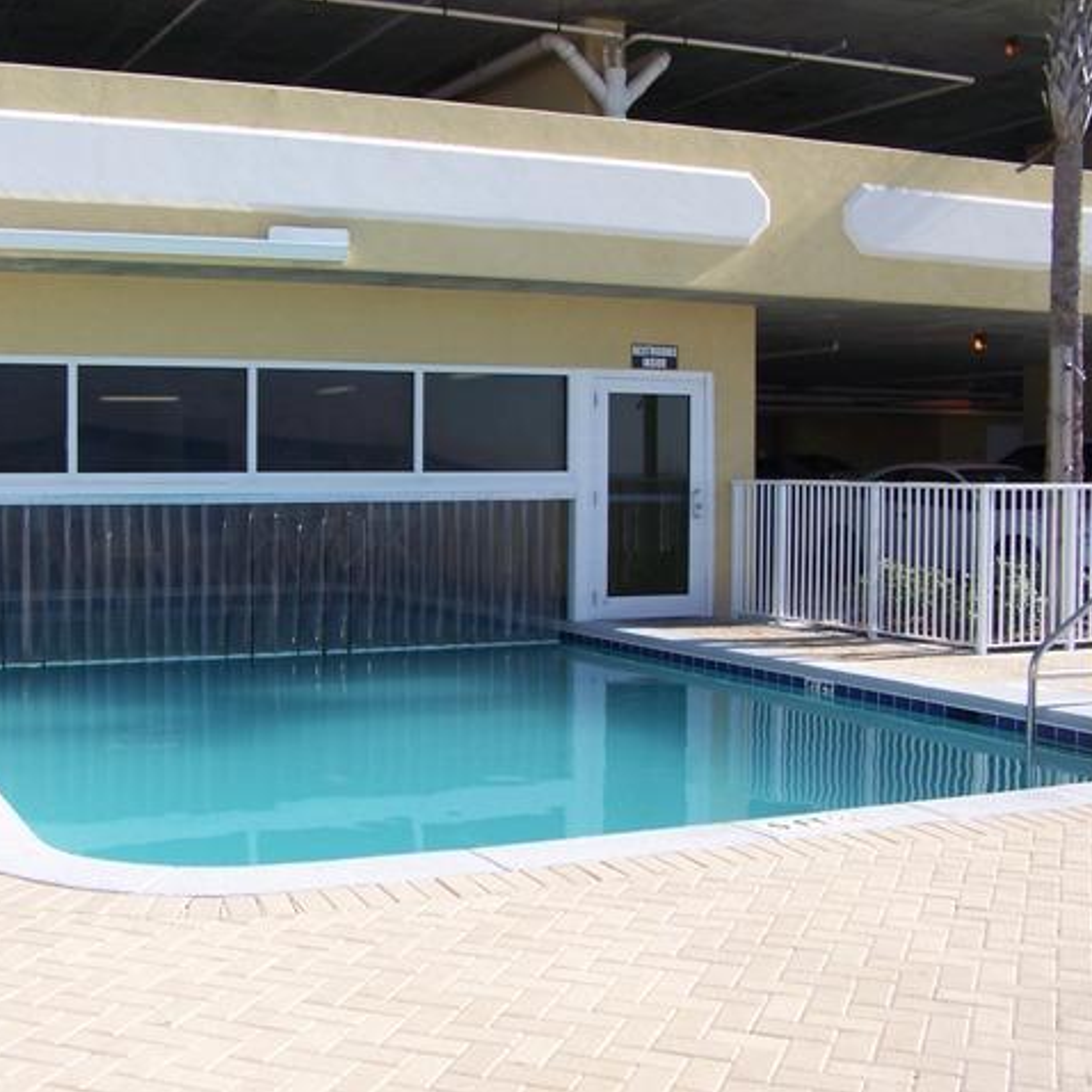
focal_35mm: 45
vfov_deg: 37.6
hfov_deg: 37.4
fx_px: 1606
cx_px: 420
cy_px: 546
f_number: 4
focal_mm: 6.3
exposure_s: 1/640
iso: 80
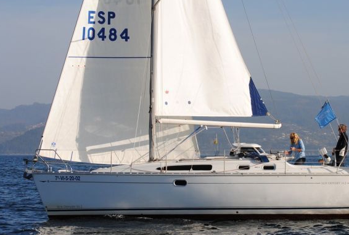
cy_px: 91
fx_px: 1134
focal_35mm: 117
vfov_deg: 11.8
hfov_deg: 17.5
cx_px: 203
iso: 100
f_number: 9
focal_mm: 55
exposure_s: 1/320
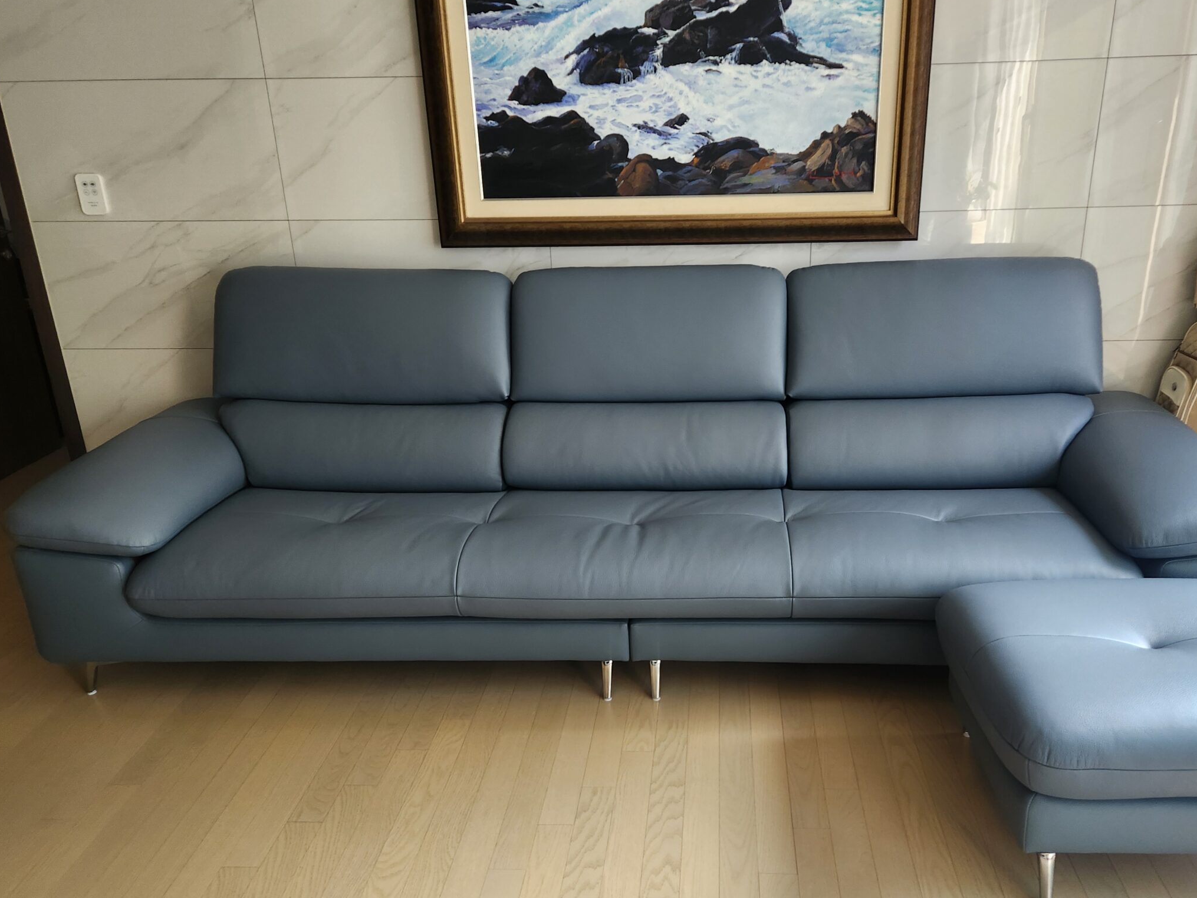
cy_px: 464
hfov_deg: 61.4
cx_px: 682
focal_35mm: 29
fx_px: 1003
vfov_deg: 48.2
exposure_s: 1/180
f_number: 1.8
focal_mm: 5.4
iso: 160
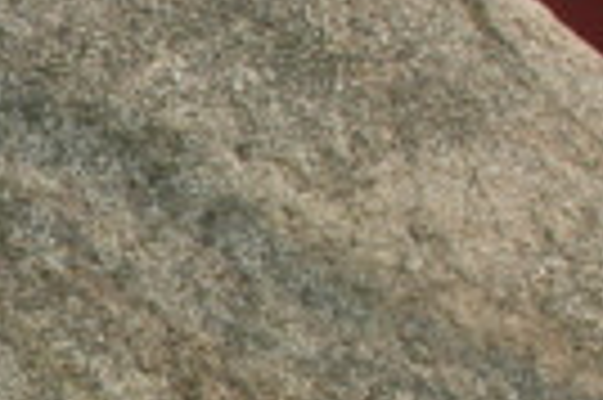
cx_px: -760
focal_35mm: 321
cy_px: 510
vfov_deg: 4.3
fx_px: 5370
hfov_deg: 6.2
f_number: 9
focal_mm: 28
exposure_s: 1/320
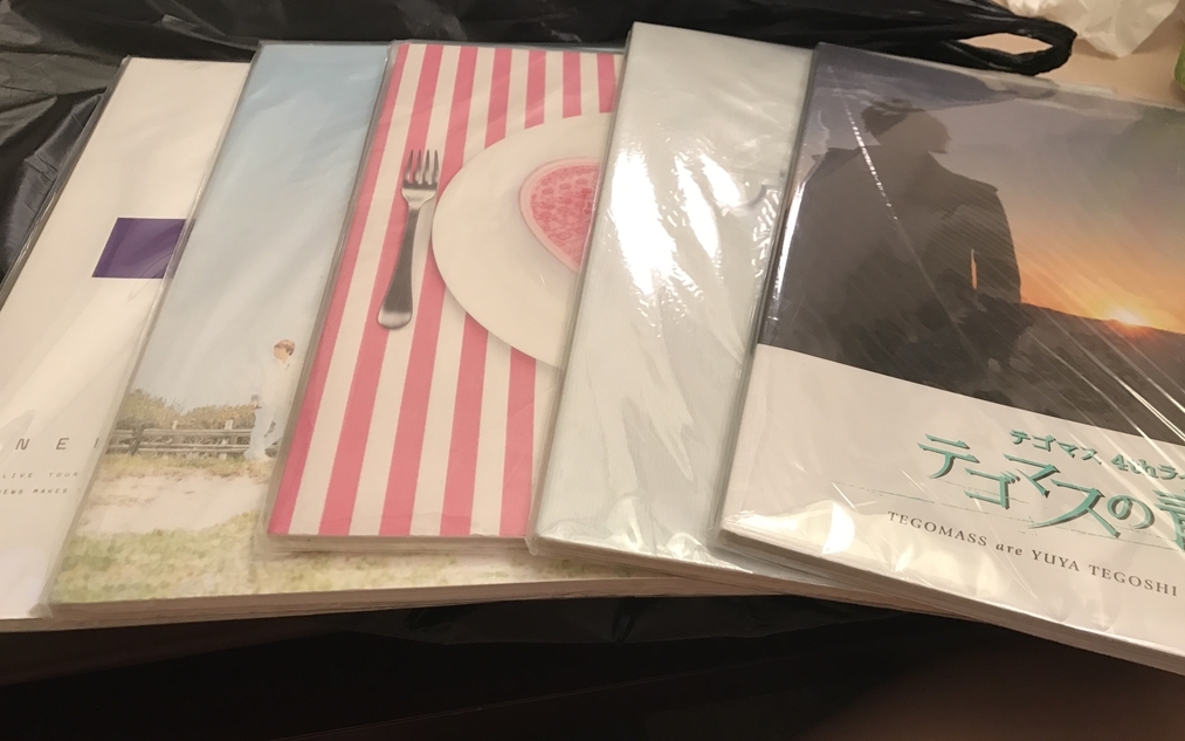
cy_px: 324
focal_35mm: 30
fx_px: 969
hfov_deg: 62.9
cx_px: 590
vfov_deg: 41.8
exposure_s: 1/17
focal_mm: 3.99
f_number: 1.8
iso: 40
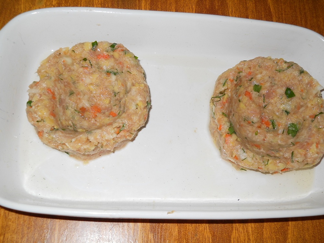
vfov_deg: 35.1
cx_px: 162
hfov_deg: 45.8
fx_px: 384
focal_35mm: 41
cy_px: 122
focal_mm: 6.72
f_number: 3.1
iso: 80
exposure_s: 1/30
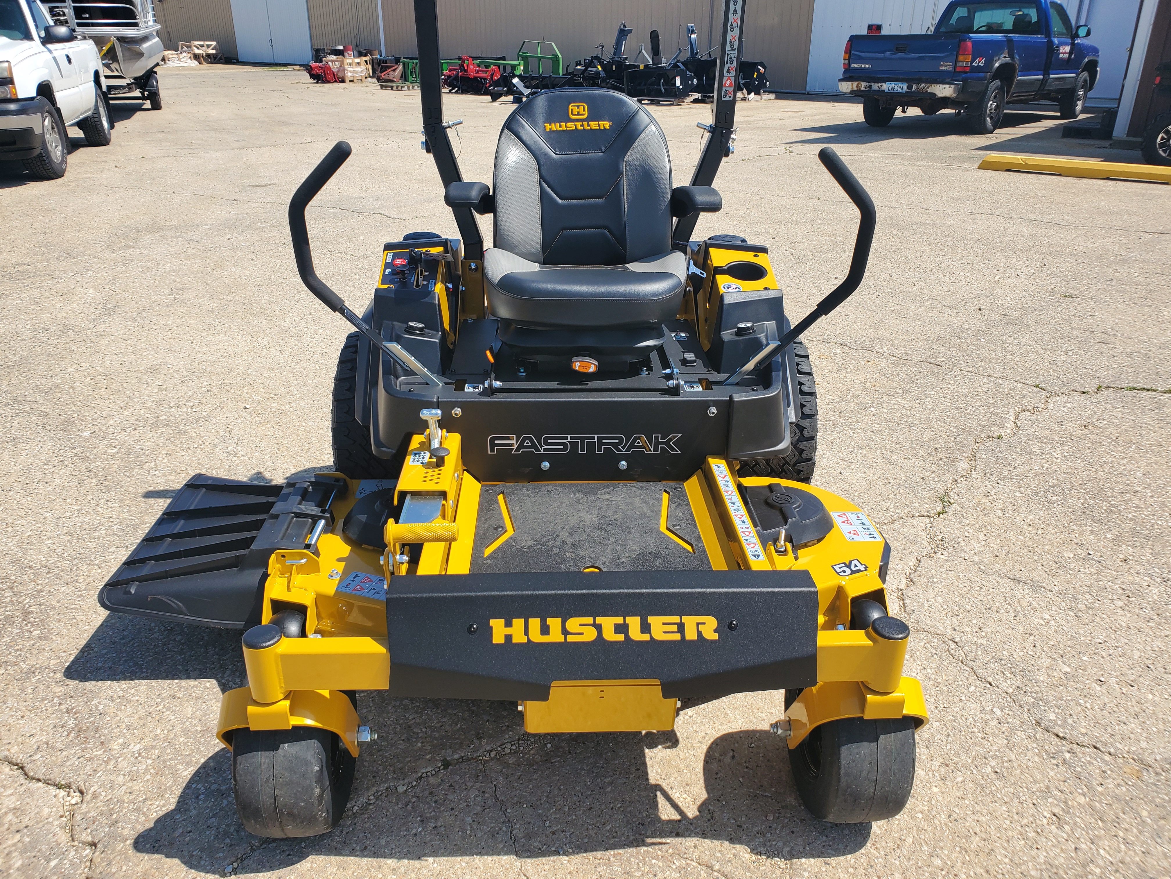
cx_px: 586
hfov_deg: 67.3
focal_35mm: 26
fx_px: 880
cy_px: 440
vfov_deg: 53.1
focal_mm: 4.3
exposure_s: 1/1308
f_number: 2.4
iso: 50
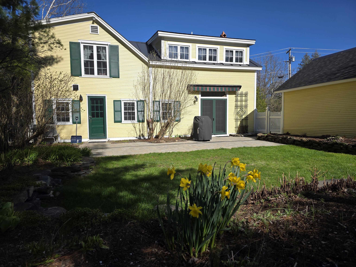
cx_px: 178
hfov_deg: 73.9
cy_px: 134
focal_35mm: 23
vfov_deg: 58.9
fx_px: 237
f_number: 1.7
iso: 80
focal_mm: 6.3
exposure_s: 1/7061
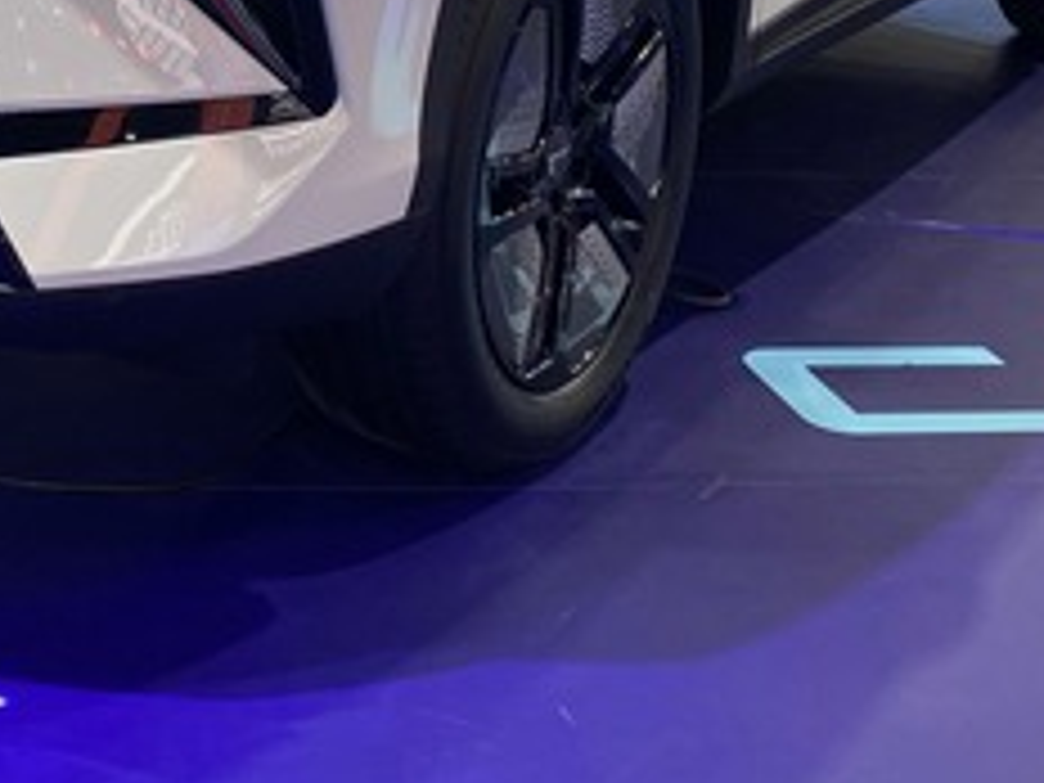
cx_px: 81
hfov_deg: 25.4
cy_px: -182
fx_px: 2232
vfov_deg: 18.7
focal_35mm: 74
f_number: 1.8
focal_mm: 4.25
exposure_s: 1/100
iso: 64
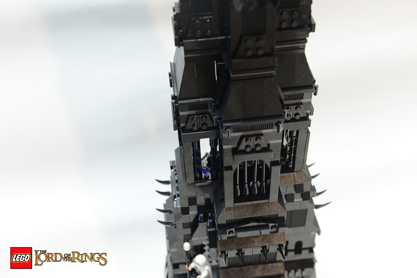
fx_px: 521
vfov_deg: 29.9
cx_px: 208
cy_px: 139
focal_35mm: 45
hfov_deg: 43.6
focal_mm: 45
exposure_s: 1/15
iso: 1600
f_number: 5.6
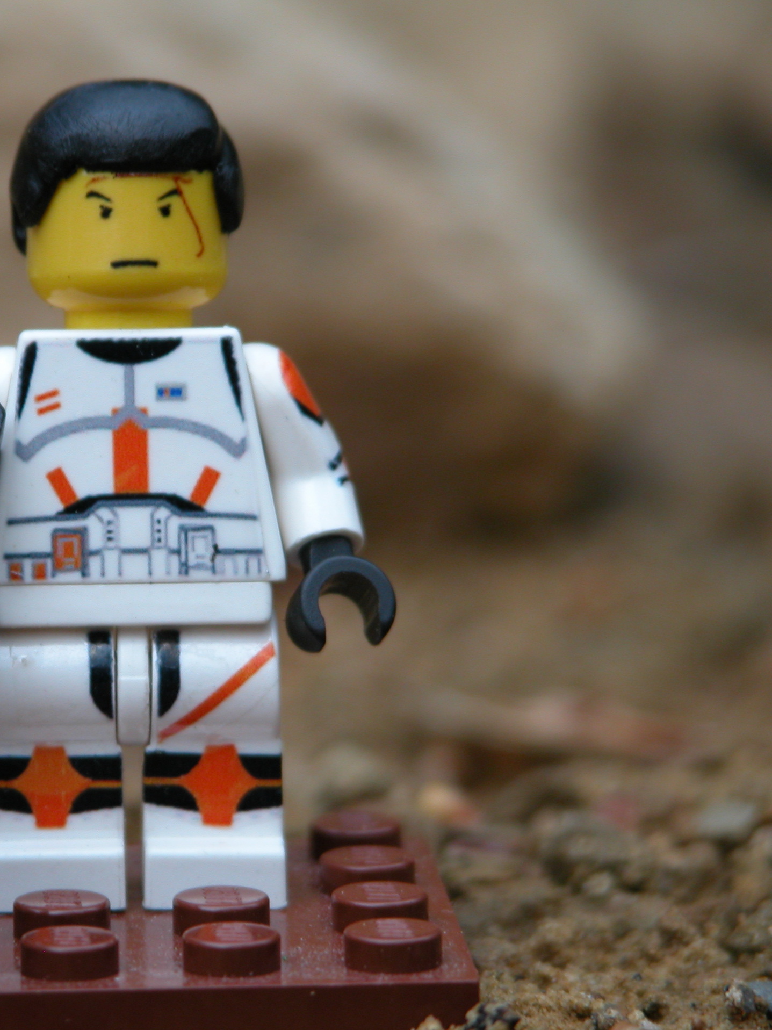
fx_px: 11125
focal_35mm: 374
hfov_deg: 4.0
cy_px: 515
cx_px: 112
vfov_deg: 5.3
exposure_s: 1/13.6
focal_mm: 71.2
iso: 100
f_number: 4.2
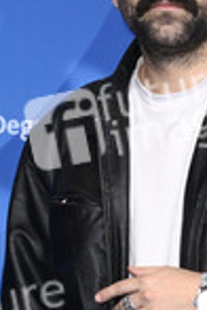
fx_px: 2303
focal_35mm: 267
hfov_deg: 5.1
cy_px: 226
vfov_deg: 7.7
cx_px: 194
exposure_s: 1/250
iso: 1000
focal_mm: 98
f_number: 5.6
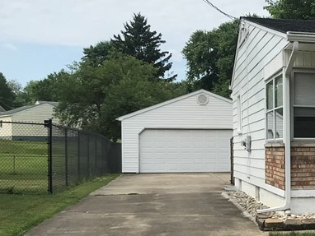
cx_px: 368
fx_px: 683
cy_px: 182
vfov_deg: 19.5
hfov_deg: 23.9
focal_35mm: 75
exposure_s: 1/2457
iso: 20
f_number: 1.8
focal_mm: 3.99
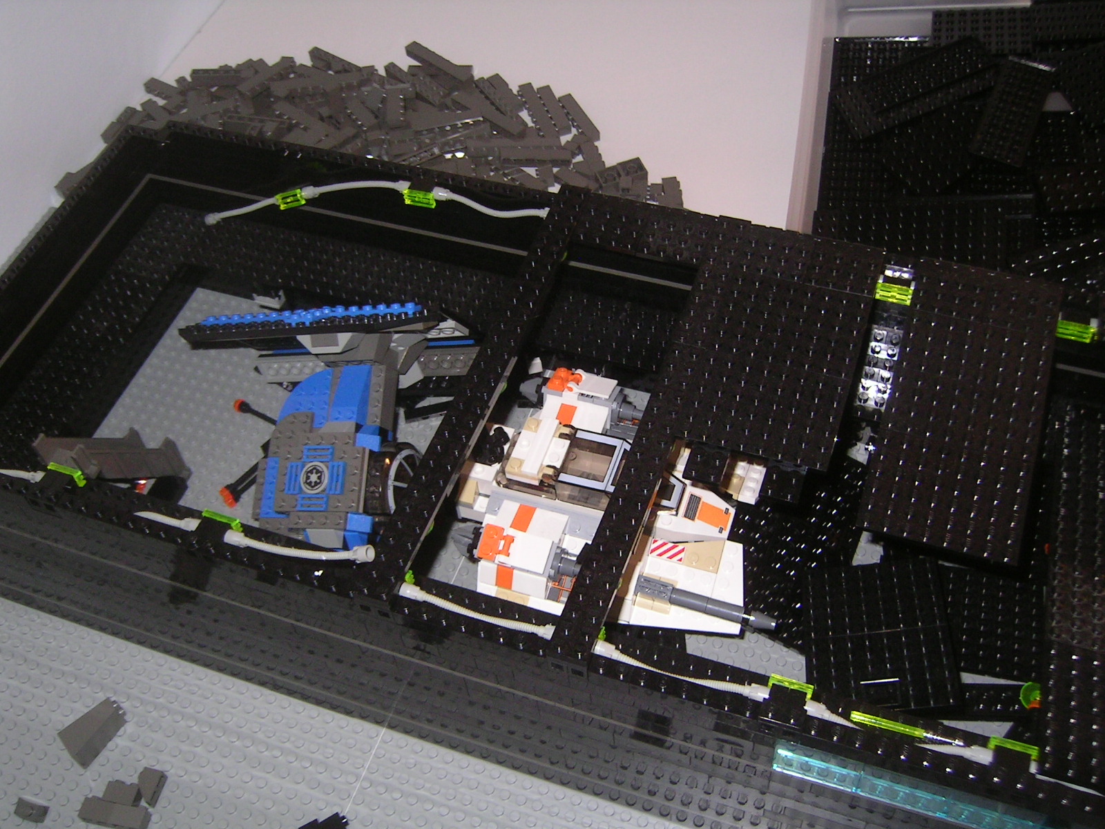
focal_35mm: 36
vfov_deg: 39.7
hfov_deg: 51.4
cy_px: 414
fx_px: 1149
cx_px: 552
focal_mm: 5.6
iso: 100
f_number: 2.8
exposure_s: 1/30
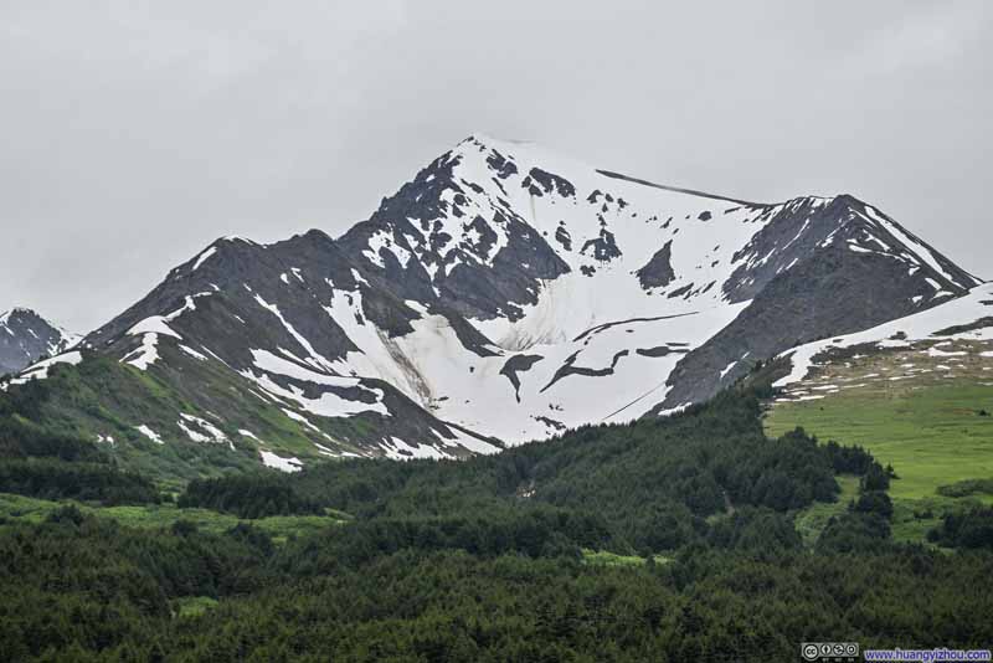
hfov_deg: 18.6
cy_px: 332
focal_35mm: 110
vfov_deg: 12.5
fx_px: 3035
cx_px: 496
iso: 100
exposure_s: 1/800
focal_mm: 110
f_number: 5
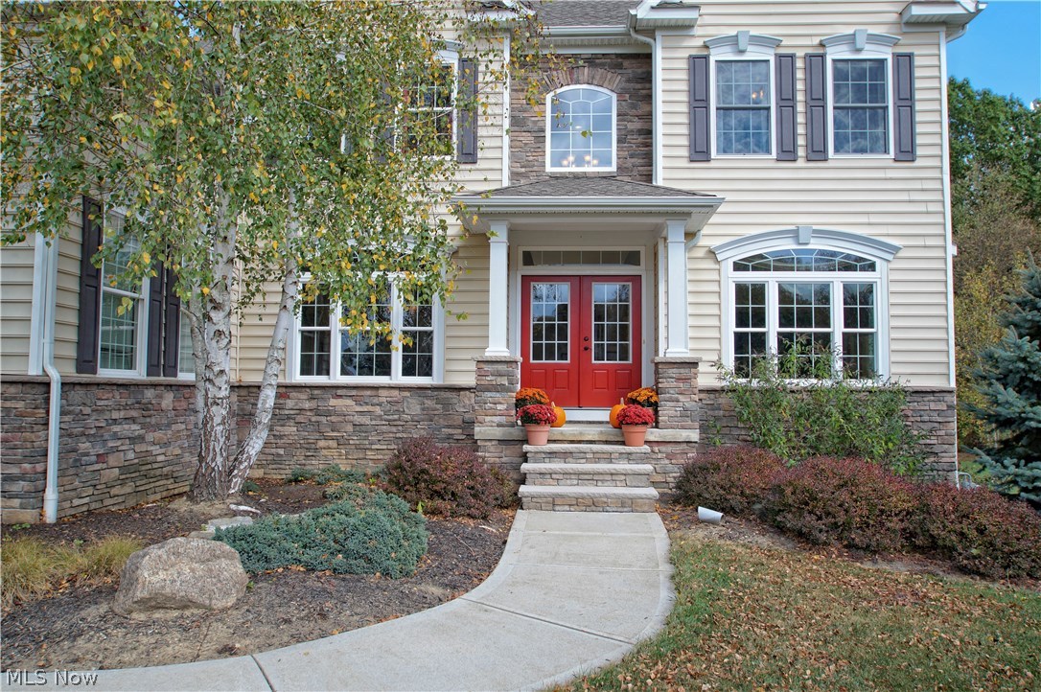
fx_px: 737
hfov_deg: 70.5
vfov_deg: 50.3
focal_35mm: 26
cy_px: 346
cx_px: 520
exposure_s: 1/160
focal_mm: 17
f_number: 5.6
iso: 100
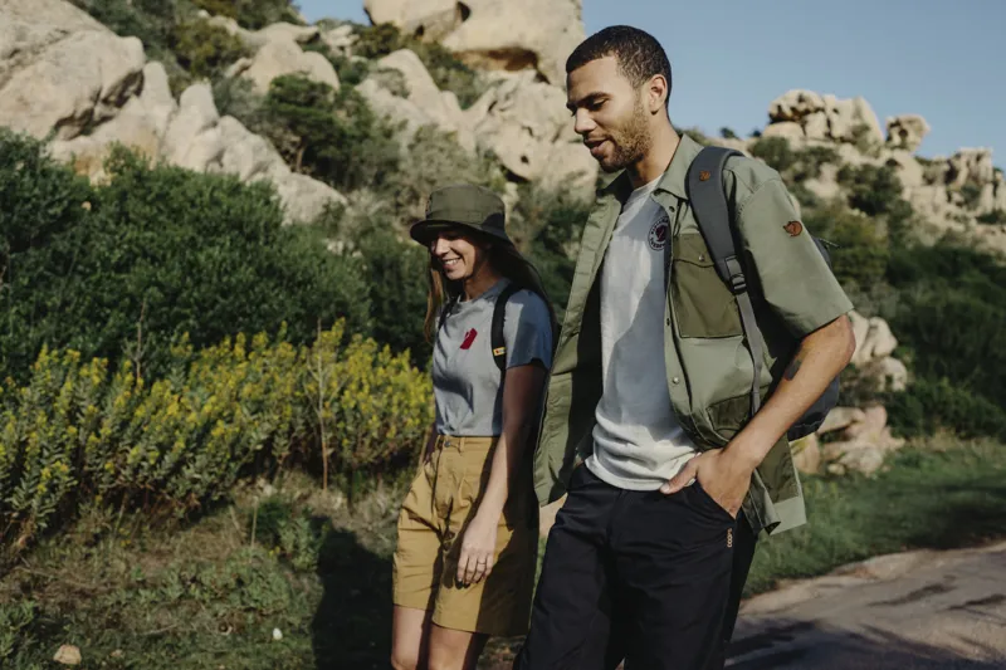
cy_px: 335
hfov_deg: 54.4
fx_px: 978
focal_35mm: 35
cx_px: 503
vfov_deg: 37.8
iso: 100
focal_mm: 35
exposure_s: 1/1250
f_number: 3.2
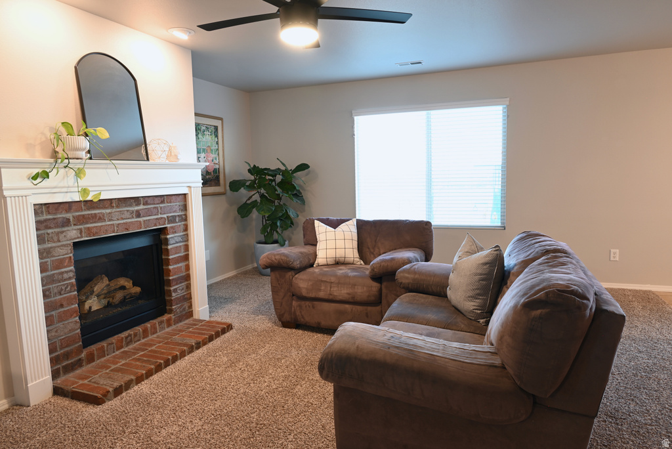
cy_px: 224
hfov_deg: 73.7
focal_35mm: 24
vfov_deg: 53.2
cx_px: 336
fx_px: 448
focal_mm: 24
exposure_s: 5
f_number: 13
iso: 100
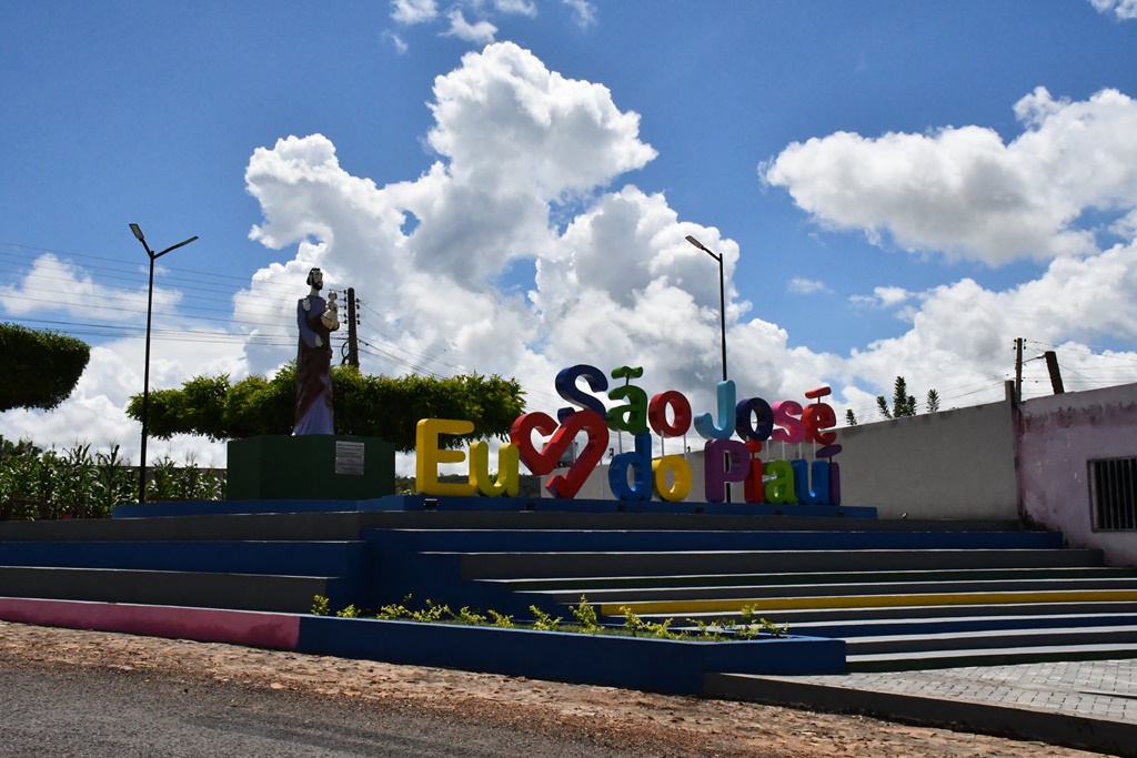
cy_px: 379
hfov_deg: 49.5
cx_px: 568
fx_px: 1232
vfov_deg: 34.2
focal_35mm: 39
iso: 4000
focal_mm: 26
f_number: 25
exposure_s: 1/3200
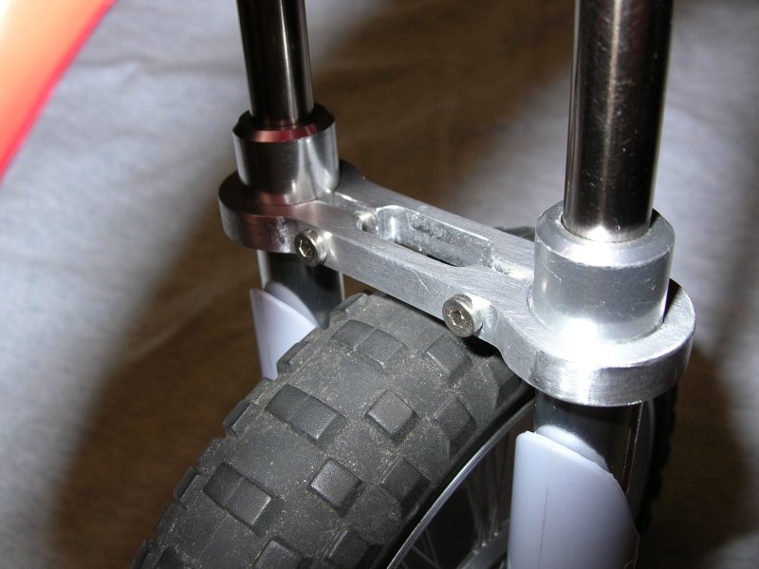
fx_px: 789
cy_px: 284
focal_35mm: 36
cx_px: 380
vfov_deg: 39.6
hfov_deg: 51.4
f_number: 3.7
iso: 50
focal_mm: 6
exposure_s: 1/60.1
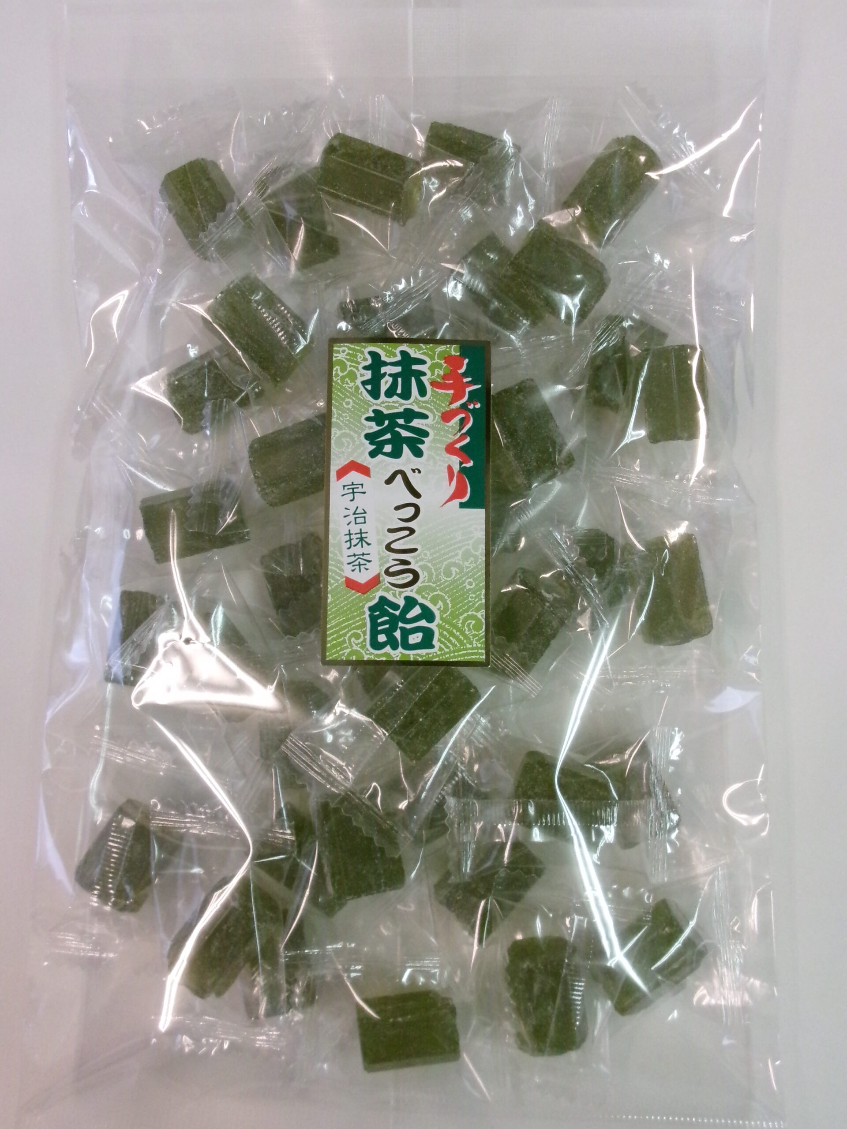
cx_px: 424
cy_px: 564
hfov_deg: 39.7
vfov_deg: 51.4
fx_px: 1174
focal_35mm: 36
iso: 800
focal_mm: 6.4
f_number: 4.5
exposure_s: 1/100
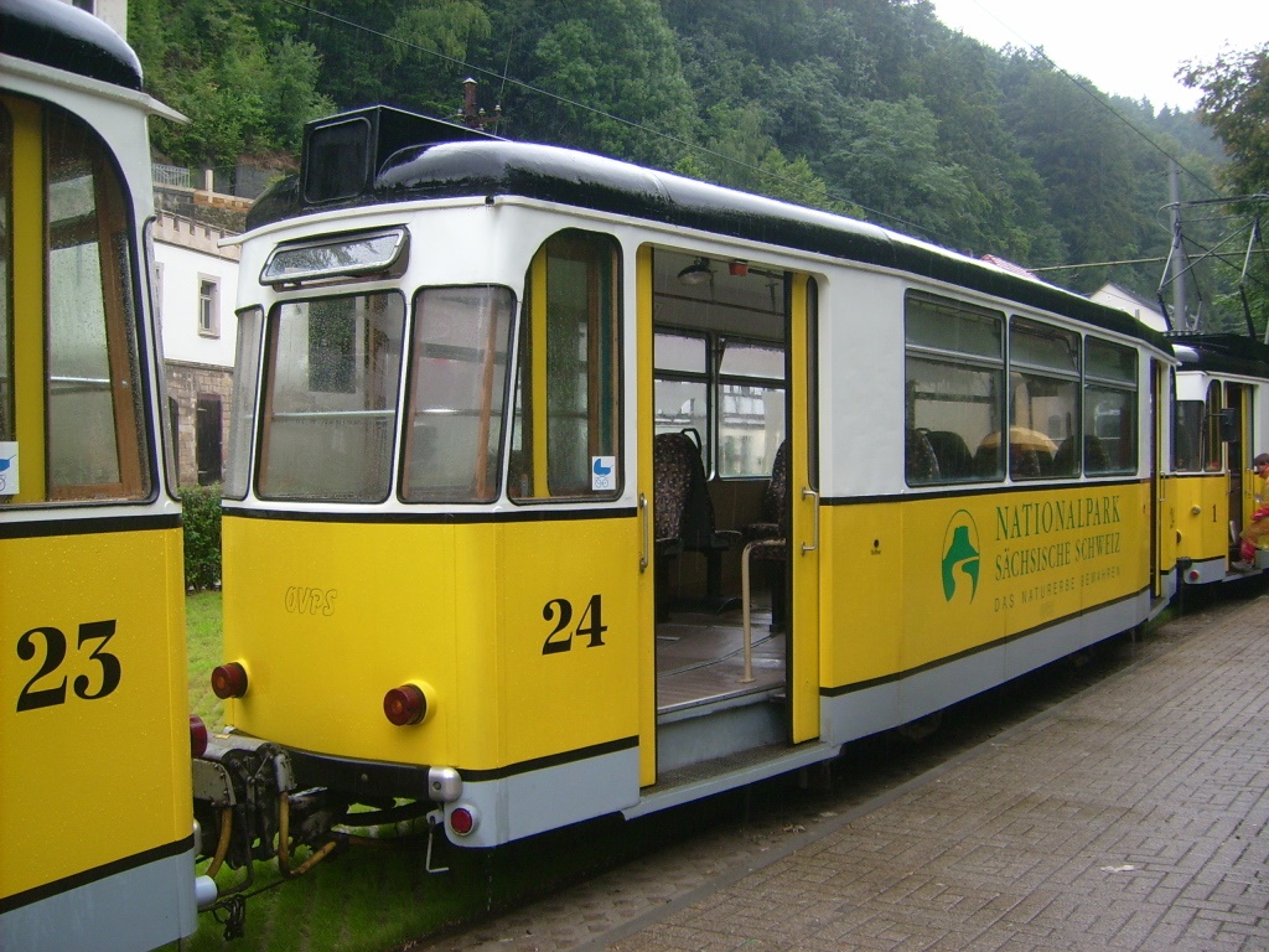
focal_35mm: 35
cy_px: 476
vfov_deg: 40.7
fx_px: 1283
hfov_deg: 52.6
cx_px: 634
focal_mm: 5.95
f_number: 2.8
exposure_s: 1/84
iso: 50
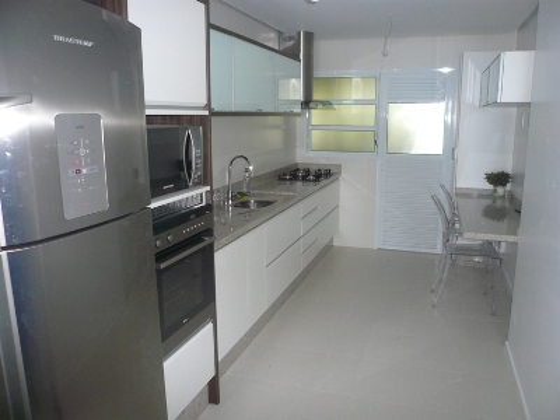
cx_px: 280
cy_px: 210
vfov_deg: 49.7
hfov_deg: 63.4
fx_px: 453
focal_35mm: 28
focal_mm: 4.6
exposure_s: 1/30
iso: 200
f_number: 2.8
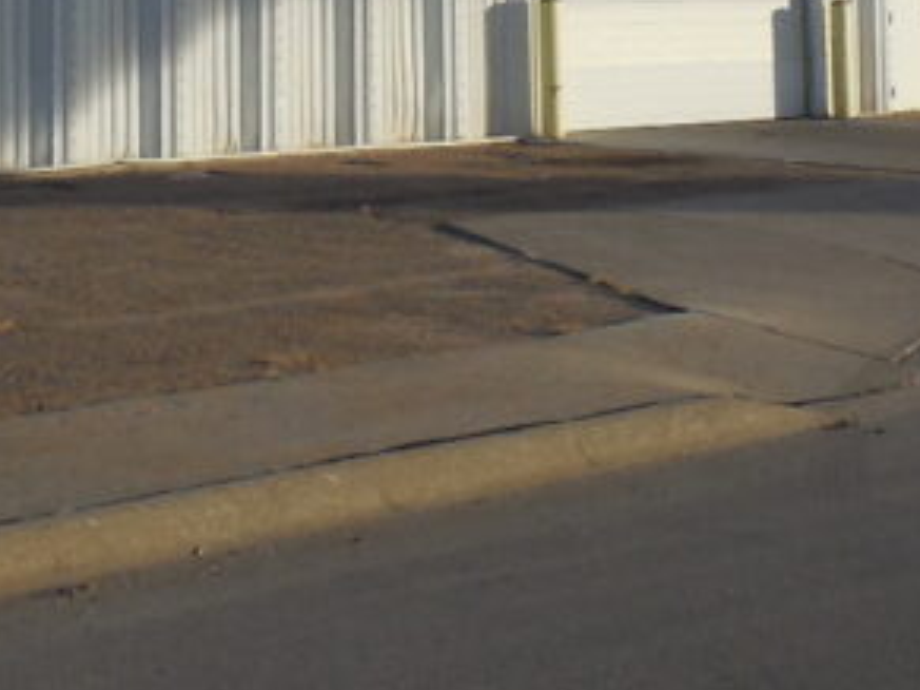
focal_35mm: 88
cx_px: 379
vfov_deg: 15.8
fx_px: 2338
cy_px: -247
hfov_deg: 22.2
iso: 125
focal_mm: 4.5
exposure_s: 1/800
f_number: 3.3
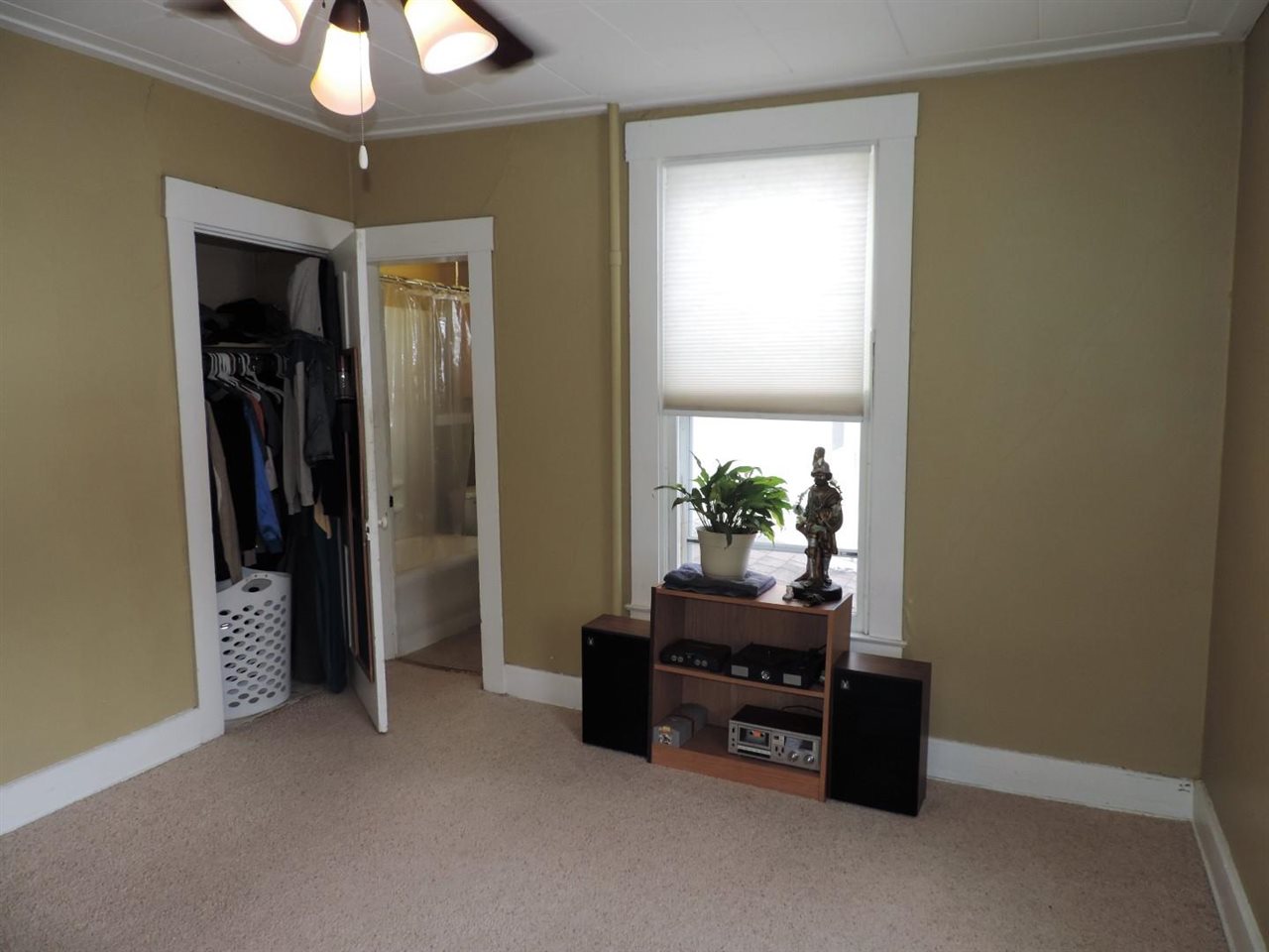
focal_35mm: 24
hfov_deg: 71.6
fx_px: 880
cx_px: 634
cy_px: 476
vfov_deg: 56.8
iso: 110
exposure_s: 1/40
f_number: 3
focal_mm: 4.3
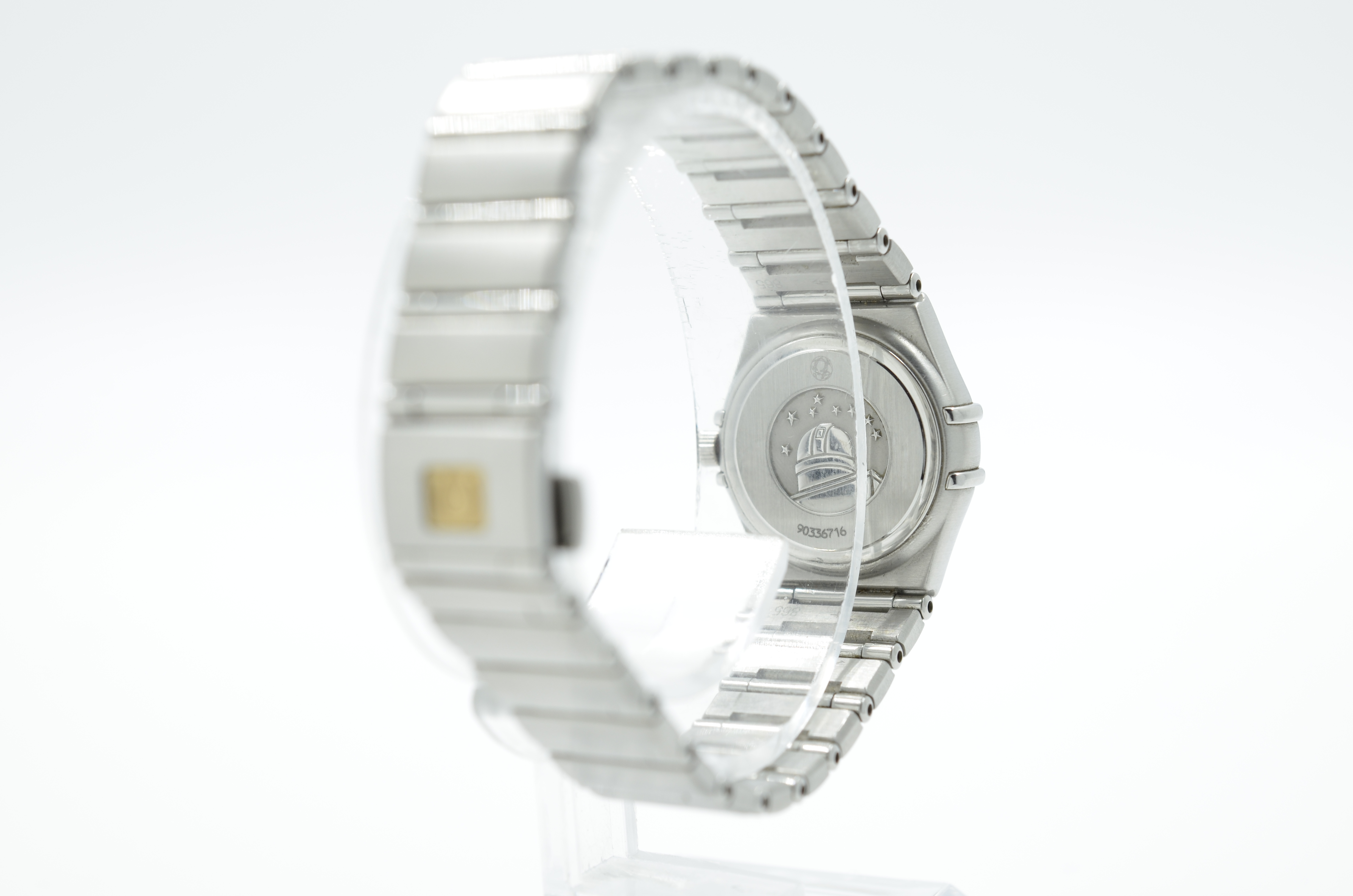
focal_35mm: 60
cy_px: 448
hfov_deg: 33.5
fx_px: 2250
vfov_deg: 22.5
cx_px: 676
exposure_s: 1/50
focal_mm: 40
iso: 250
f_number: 8
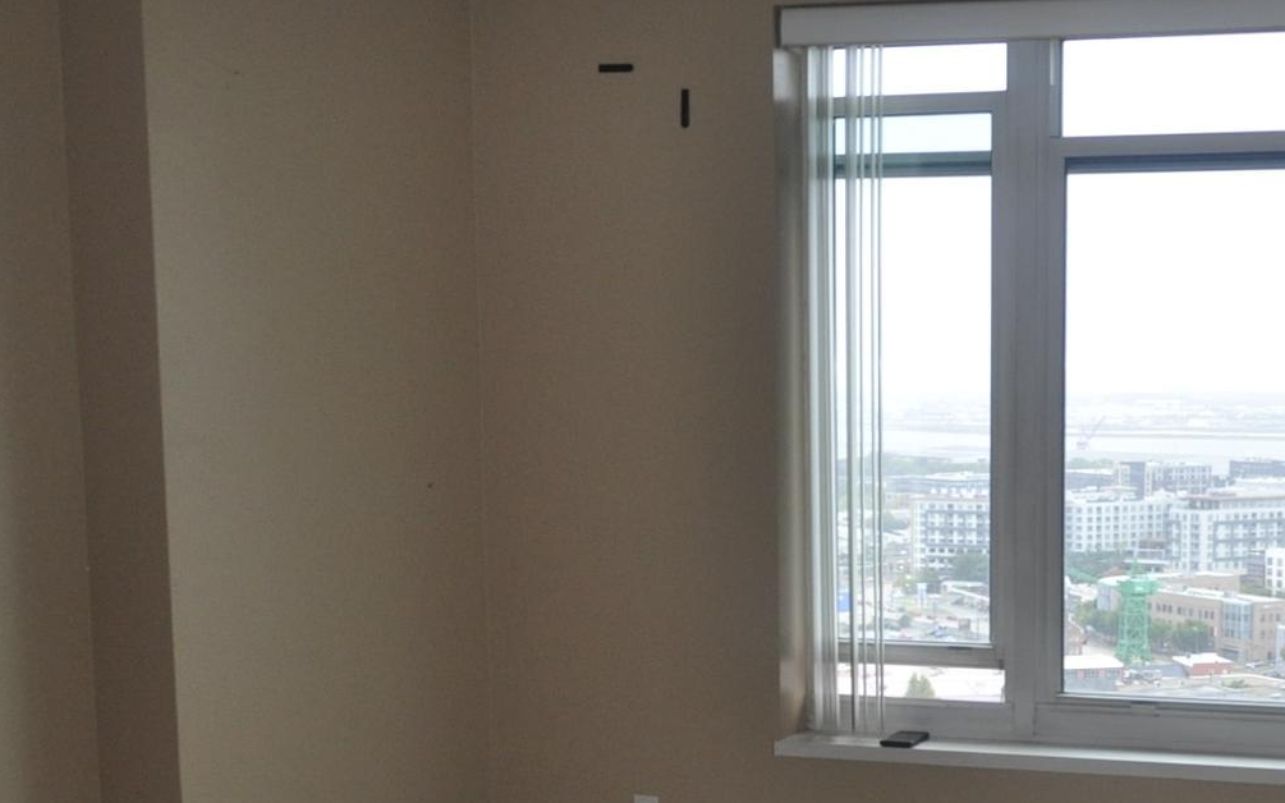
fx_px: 1961
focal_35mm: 56
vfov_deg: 22.7
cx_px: 988
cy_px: 667
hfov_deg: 35.3
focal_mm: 18
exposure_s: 1/80
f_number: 3.5
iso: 800
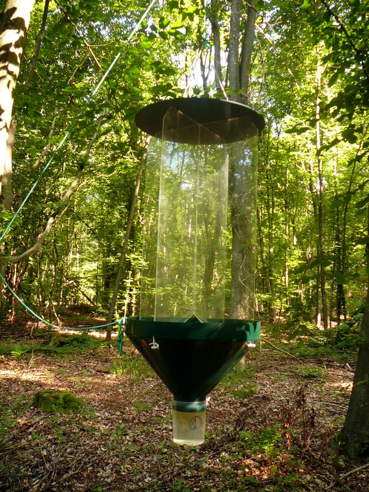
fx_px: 497
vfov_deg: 52.6
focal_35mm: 35
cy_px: 246
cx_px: 184
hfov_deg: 40.7
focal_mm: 5.2
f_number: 2.8
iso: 100
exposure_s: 1/30
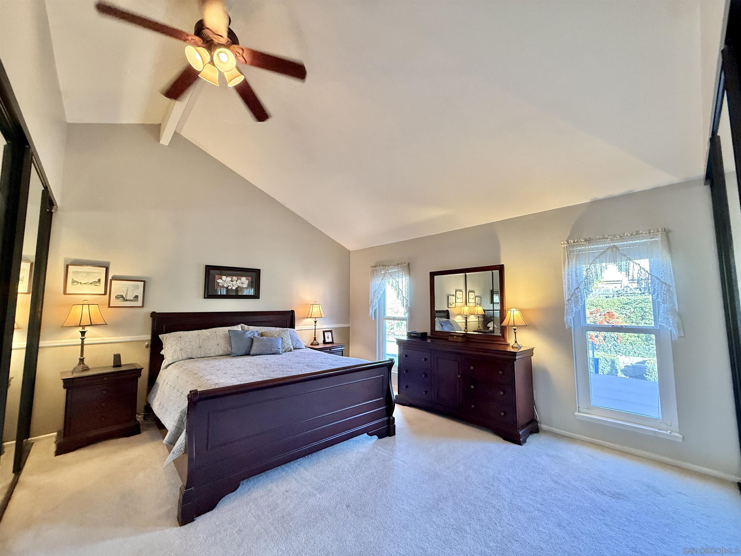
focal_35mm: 14
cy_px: 278
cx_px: 370
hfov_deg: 102.1
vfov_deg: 85.7
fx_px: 300
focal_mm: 2.22
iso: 500
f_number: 2.2
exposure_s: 1/60
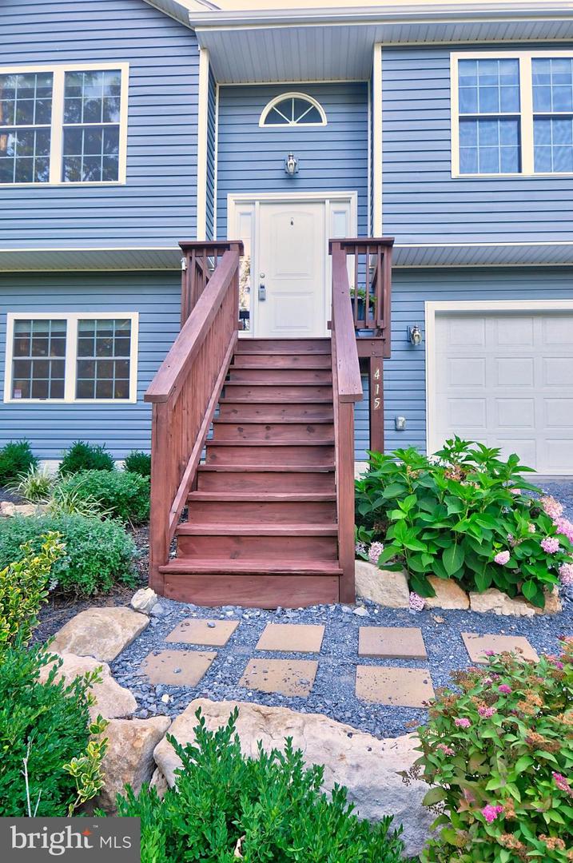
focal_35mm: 22
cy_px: 432
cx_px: 286
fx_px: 539
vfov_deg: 77.4
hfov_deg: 56.0
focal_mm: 15
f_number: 8
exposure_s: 1/50
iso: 800
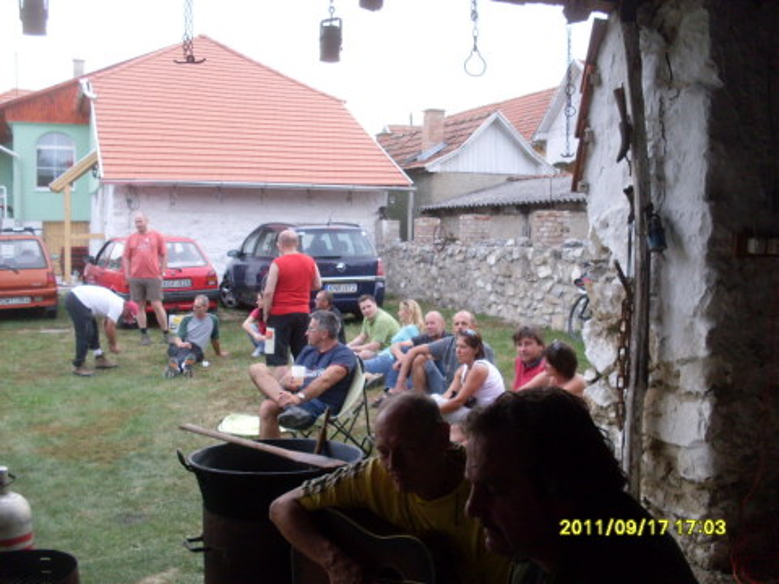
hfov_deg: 49.0
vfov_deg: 37.7
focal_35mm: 38
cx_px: 390
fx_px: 855
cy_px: 292
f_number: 2.8
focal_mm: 6.3
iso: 80
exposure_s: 1/125
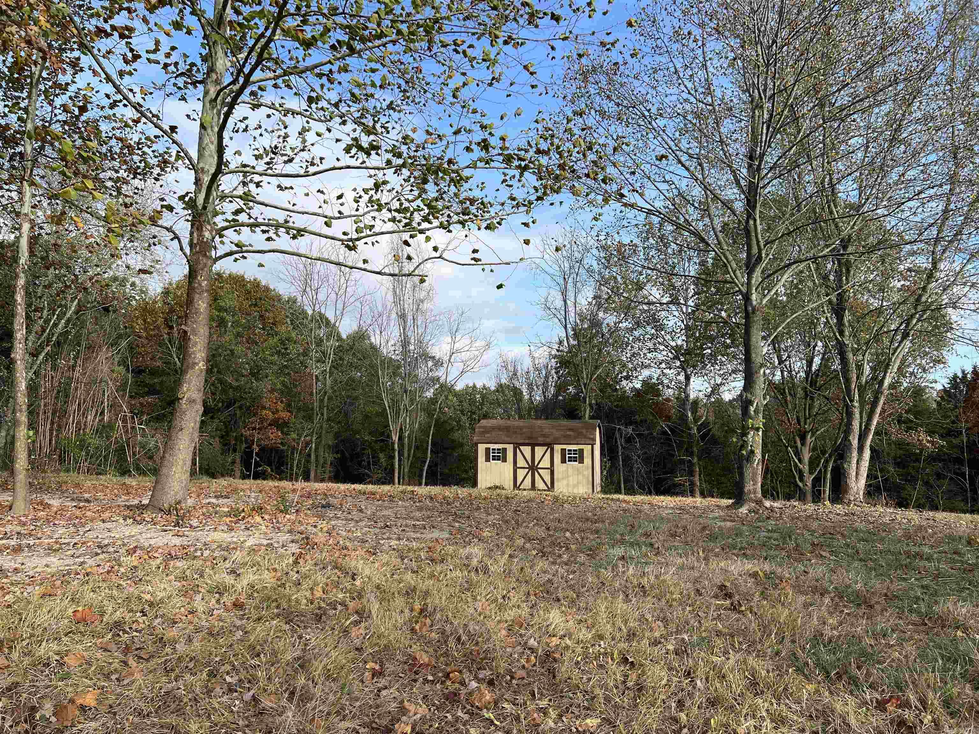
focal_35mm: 26
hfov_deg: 67.3
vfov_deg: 53.1
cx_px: 490
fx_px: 735
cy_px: 367
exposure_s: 1/2299
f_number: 1.5
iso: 50
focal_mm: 5.7
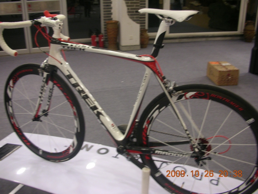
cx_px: 129
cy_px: 97
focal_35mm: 35
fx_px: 261
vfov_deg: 40.7
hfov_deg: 52.6
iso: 87
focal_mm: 5.8
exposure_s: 1/4.1
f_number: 3
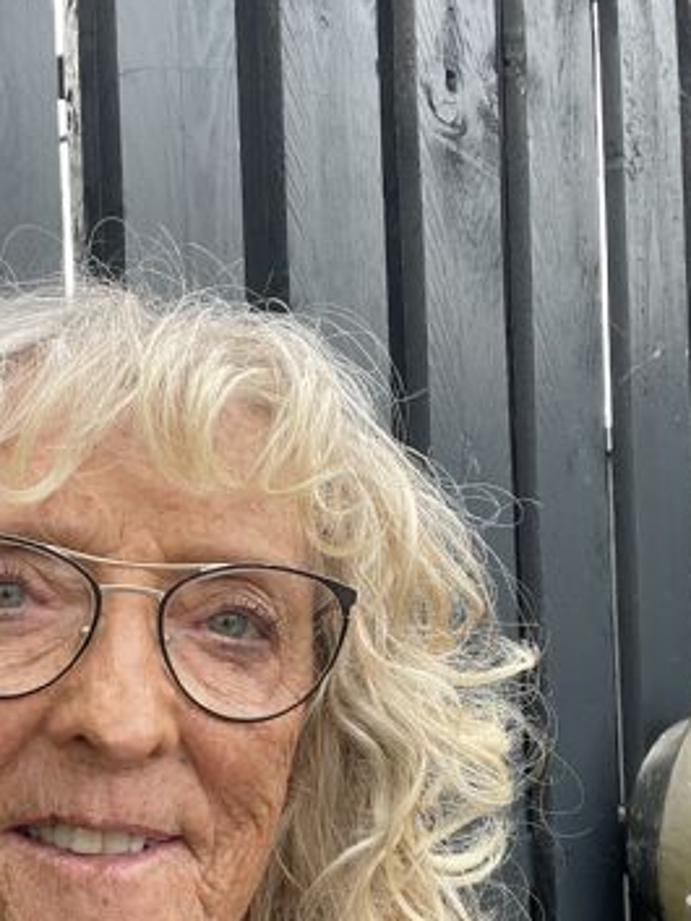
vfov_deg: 36.8
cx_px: 125
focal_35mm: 51
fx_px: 1357
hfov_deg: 27.9
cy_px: 668
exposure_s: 1/122
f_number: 2.2
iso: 25
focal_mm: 2.71
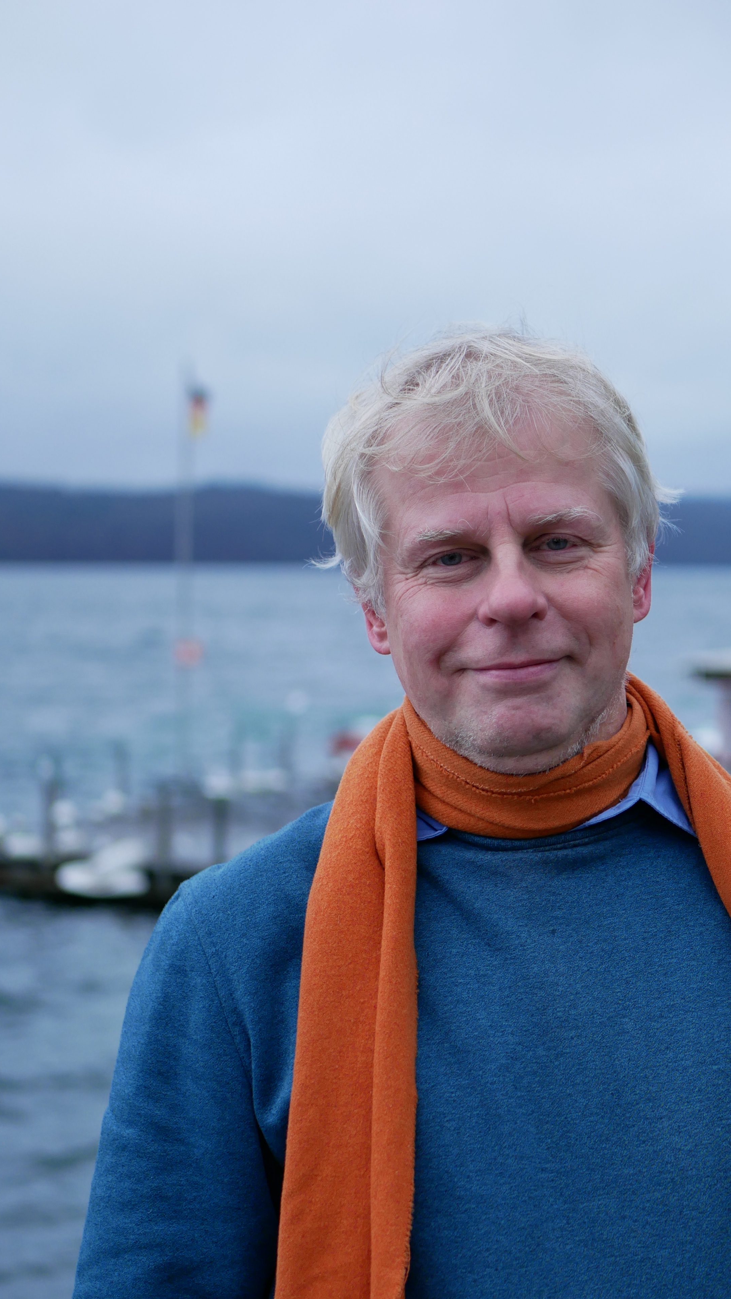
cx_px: 546
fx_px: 2240
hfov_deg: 18.4
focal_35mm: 65
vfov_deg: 32.3
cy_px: 767
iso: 200
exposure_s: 1/800
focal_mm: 25
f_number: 1.7
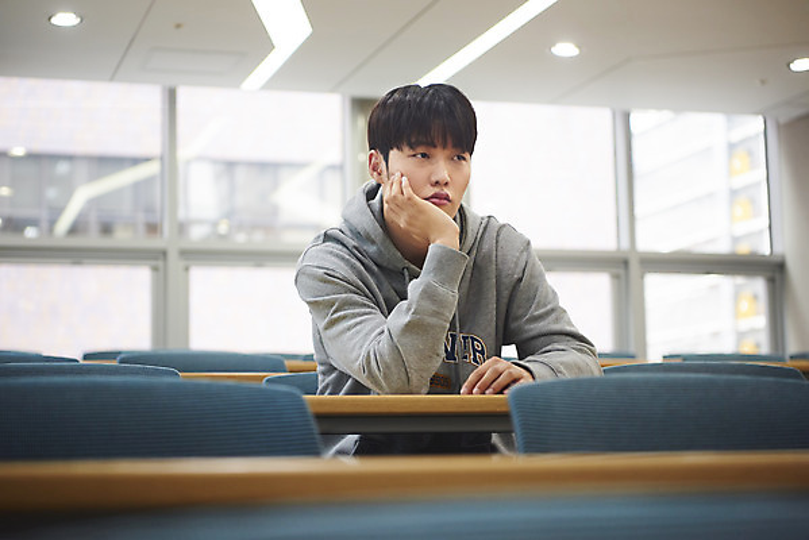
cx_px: 404
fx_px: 1574
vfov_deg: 19.5
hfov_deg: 28.8
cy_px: 270
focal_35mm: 70
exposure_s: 1/250
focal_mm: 70
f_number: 2.8
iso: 1000
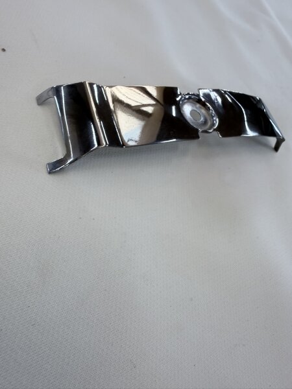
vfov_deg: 71.6
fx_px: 270
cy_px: 194
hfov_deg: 56.8
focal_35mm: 24
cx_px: 146
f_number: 2.2
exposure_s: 1/100
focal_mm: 2.22
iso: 80
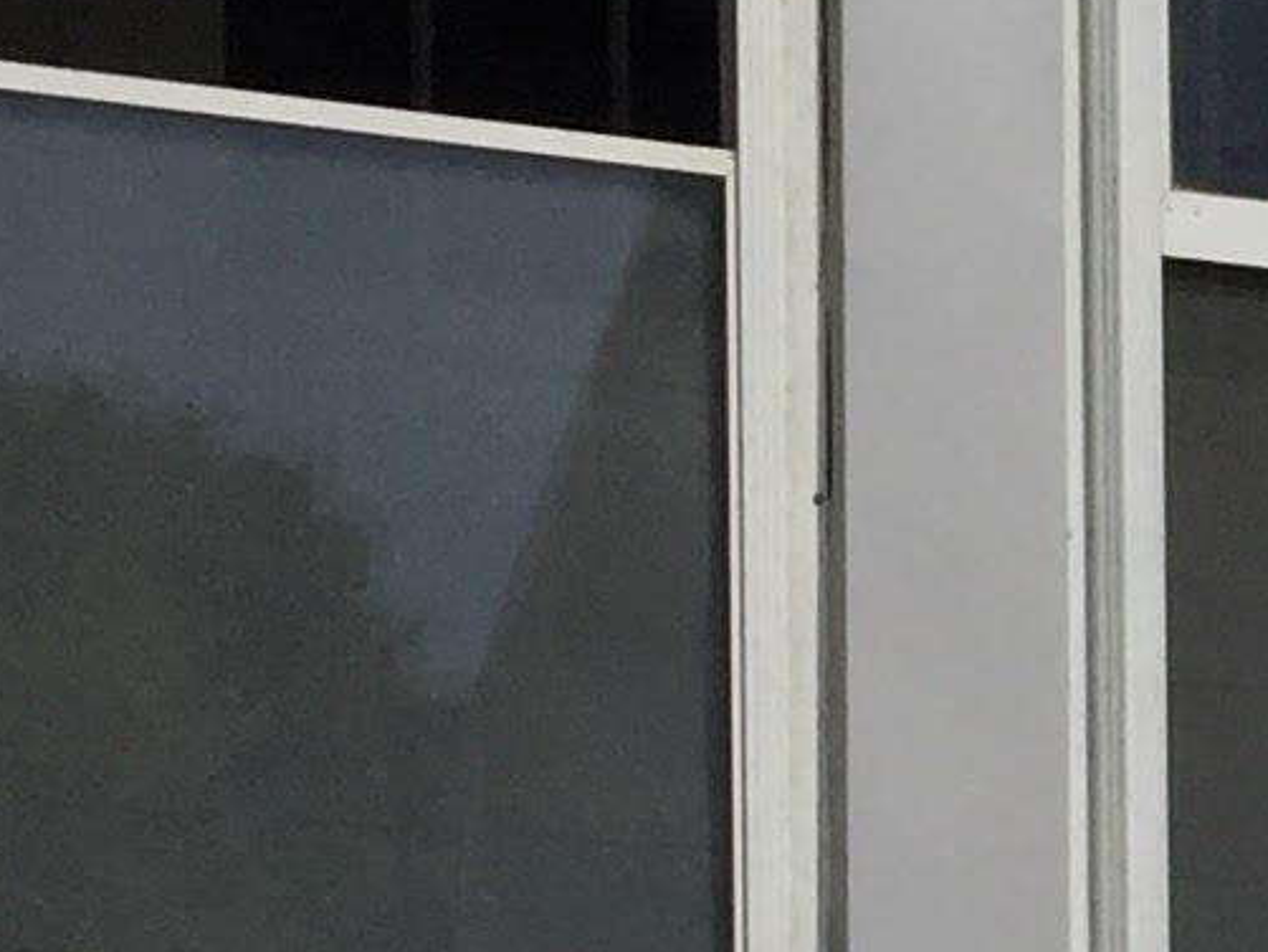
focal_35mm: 189
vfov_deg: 7.7
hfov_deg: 9.2
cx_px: 3181
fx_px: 6925
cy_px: 1403
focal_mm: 4.15
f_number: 2.2
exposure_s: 1/6623
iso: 32
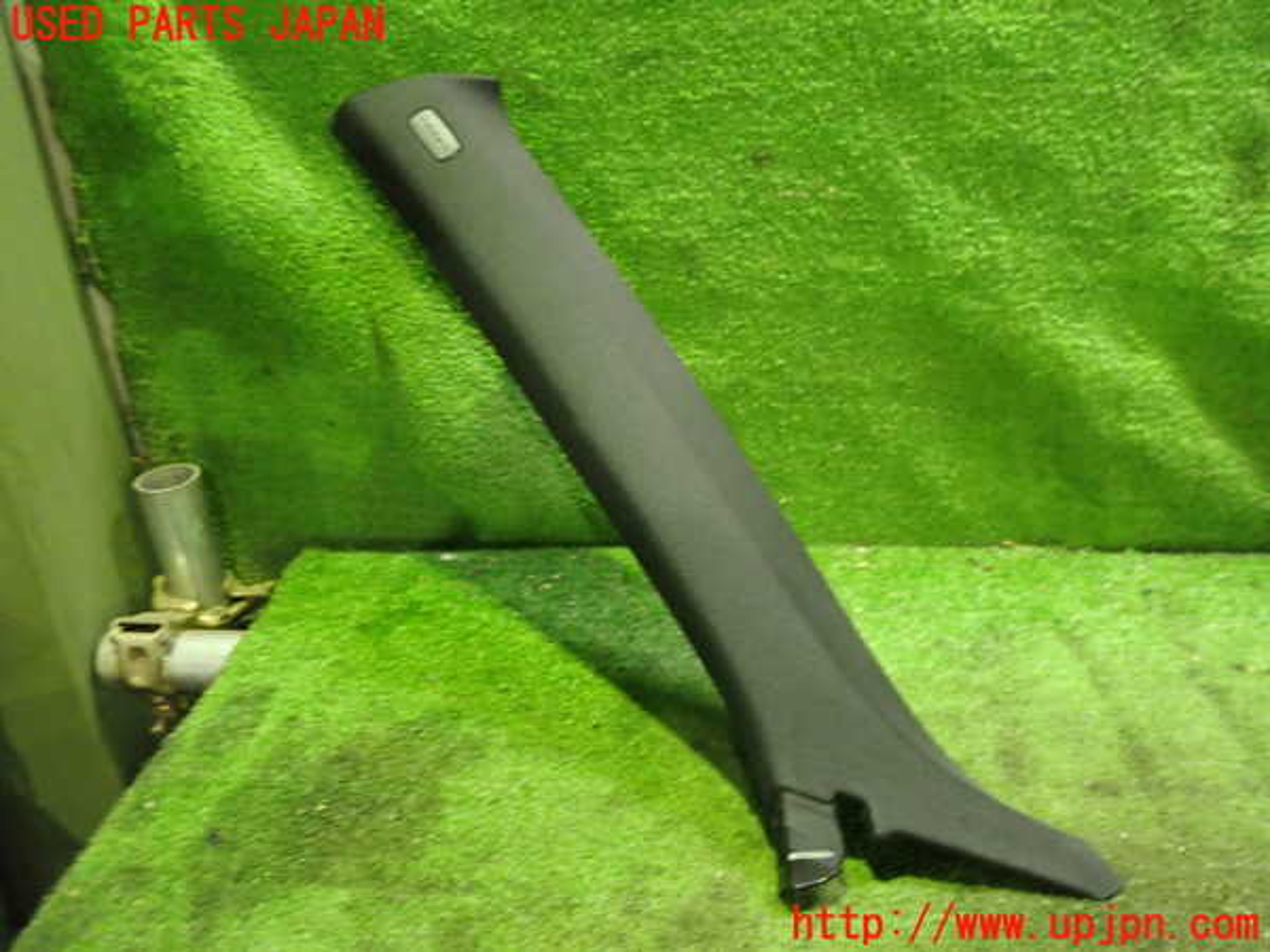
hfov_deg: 60.0
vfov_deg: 46.8
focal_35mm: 30
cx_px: 635
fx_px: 1101
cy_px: 476
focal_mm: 5.4
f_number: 2.3
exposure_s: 1/15
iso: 800
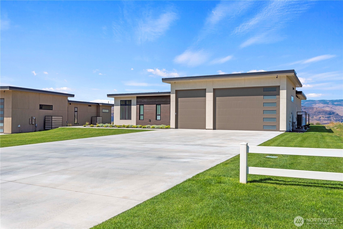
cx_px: 172
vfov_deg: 43.6
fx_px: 286
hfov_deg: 61.9
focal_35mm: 30
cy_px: 114
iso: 100
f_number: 8
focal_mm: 30
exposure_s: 1/1600
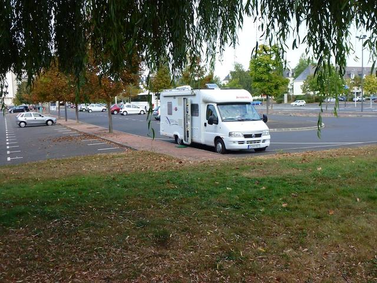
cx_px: 188
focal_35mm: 34
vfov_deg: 41.8
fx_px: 370
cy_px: 142
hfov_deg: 54.0
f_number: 4
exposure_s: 1/200
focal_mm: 5.9
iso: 100
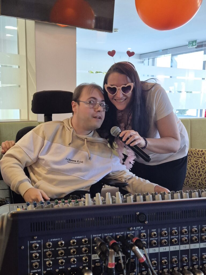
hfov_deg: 58.9
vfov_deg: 73.9
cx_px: 103
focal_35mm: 23
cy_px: 138
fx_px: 182
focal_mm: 5.4
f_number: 1.8
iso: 640
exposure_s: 1/100
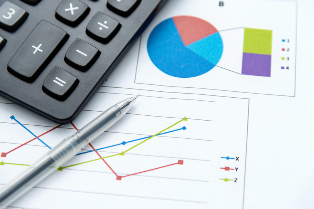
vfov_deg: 11.4
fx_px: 1046
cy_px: 104
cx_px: 157
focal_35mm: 120
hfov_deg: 17.1
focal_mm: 120
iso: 100
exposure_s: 1/60
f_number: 5
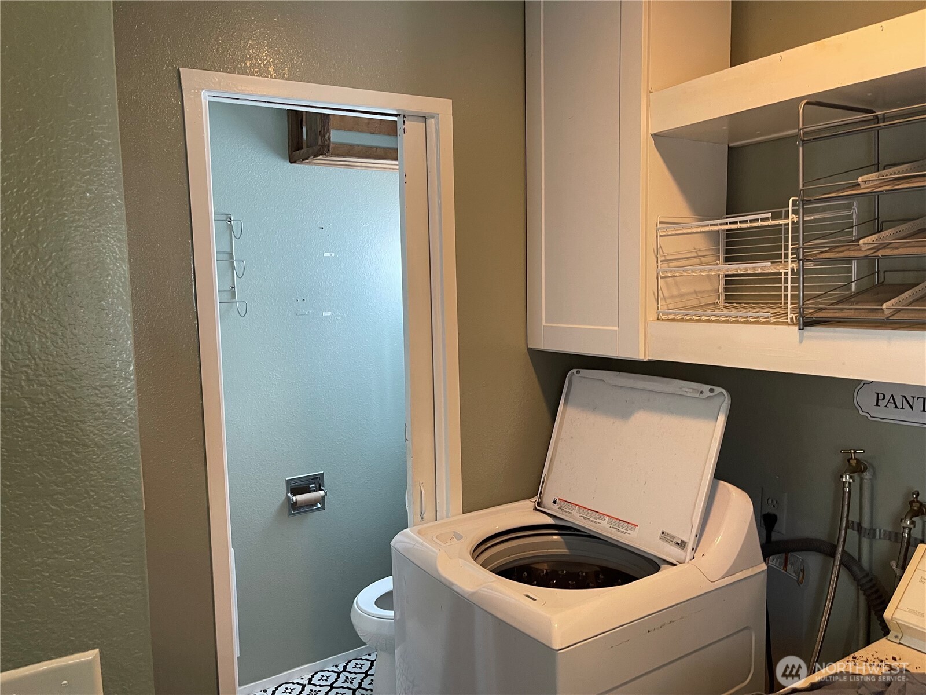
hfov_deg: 69.4
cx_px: 463
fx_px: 669
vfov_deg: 54.9
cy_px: 348
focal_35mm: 25
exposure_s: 1/60
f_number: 1.6
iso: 250
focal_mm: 5.1
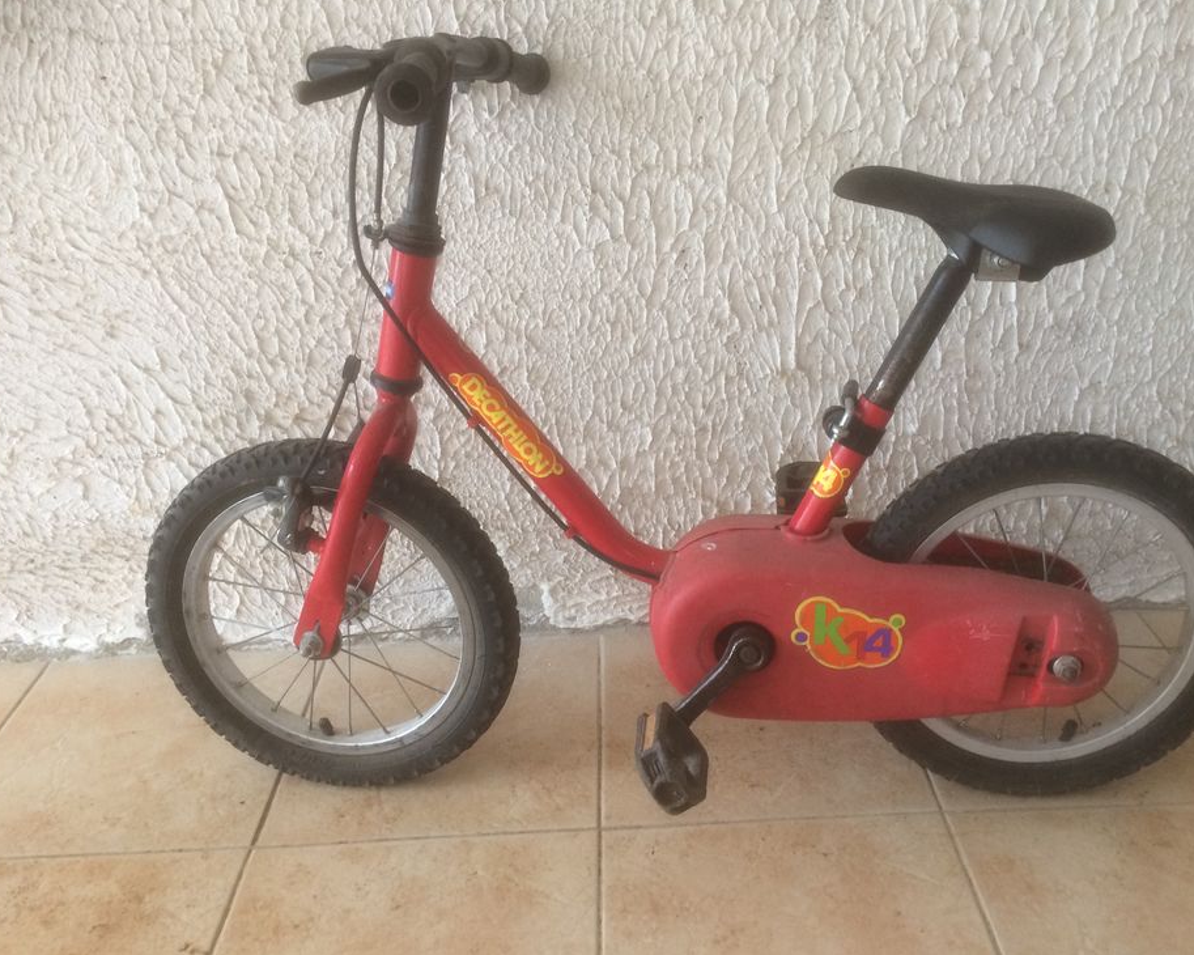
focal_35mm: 31
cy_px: 487
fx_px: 1095
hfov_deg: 57.1
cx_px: 640
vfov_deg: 47.1
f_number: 2.2
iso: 160
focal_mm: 4.15
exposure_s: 1/33
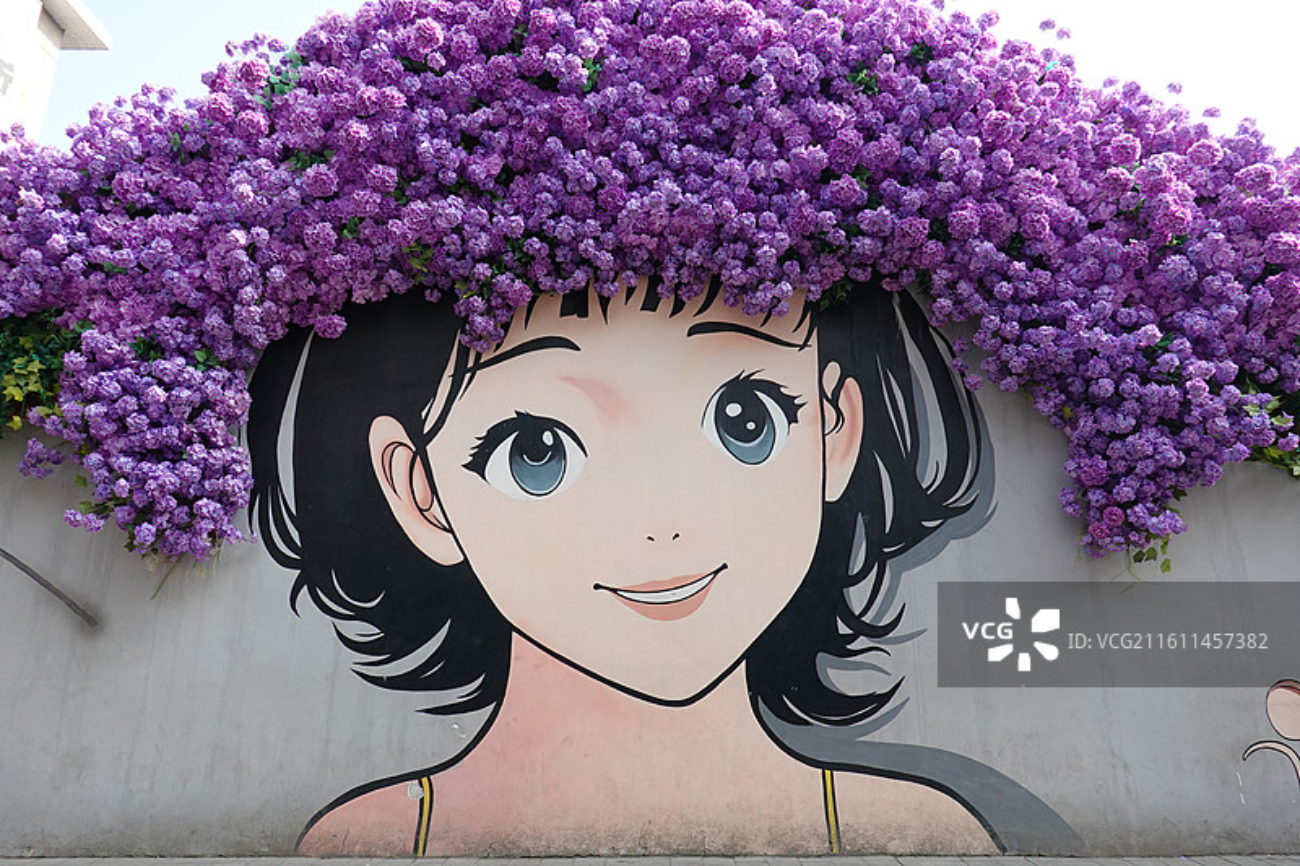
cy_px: 433
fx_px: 866
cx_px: 650
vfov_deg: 53.1
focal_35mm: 24
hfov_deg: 73.8
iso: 125
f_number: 5
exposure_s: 1/200
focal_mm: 9
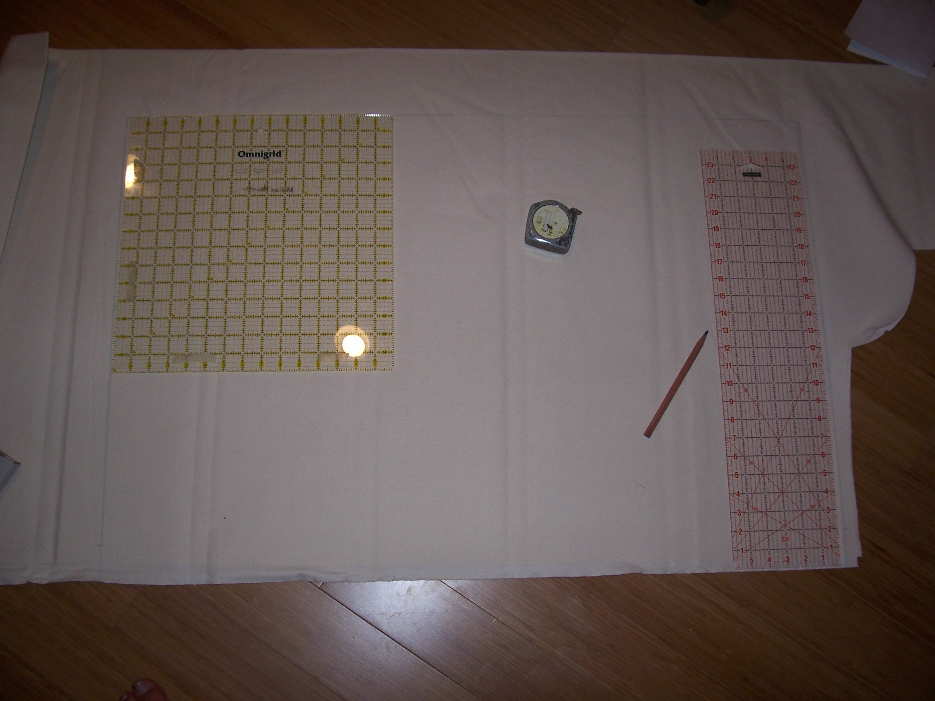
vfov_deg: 41.8
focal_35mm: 34
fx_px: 918
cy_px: 350
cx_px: 468
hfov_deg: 54.0
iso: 80
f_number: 2.7
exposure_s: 1/60
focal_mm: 5.6
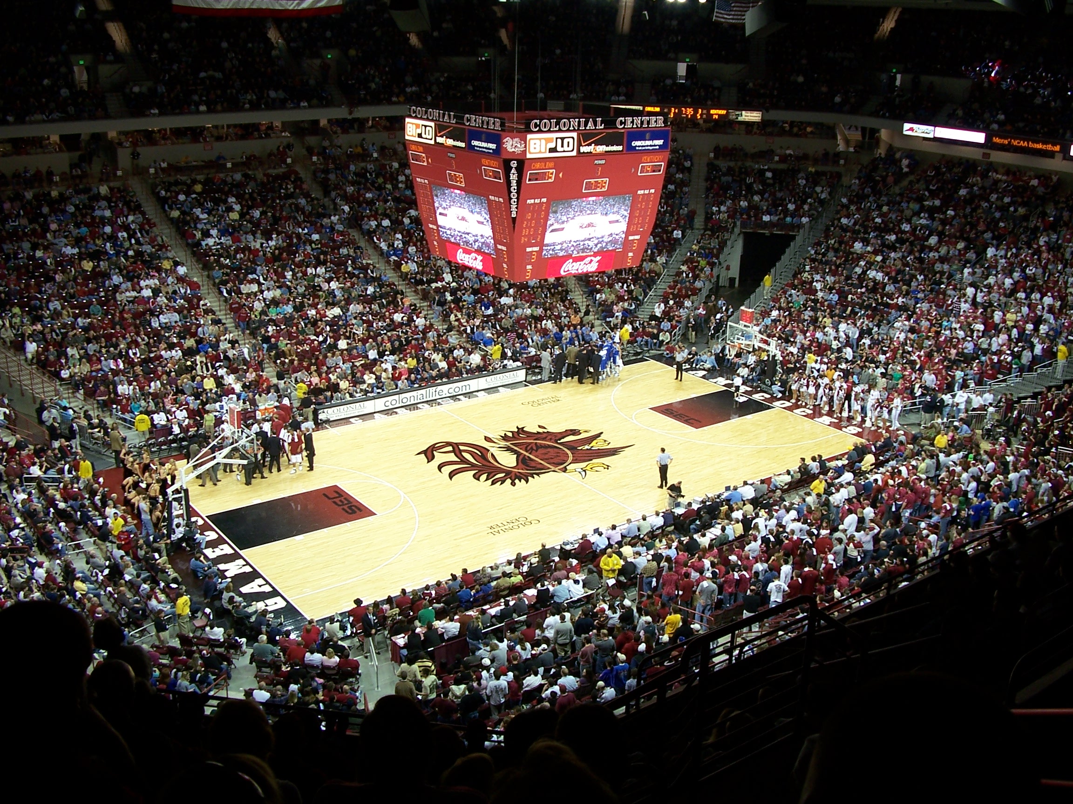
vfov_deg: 40.7
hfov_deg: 52.6
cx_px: 536
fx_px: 1085
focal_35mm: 35
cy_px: 402
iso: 80
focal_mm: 6
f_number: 2.8
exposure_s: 1/30
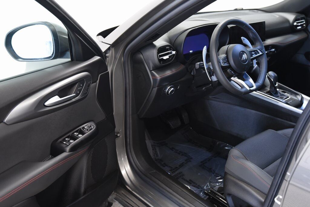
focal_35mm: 40
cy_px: 104
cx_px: 155
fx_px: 345
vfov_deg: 33.4
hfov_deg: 48.4
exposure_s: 1/20
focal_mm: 40
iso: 1600
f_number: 4.5
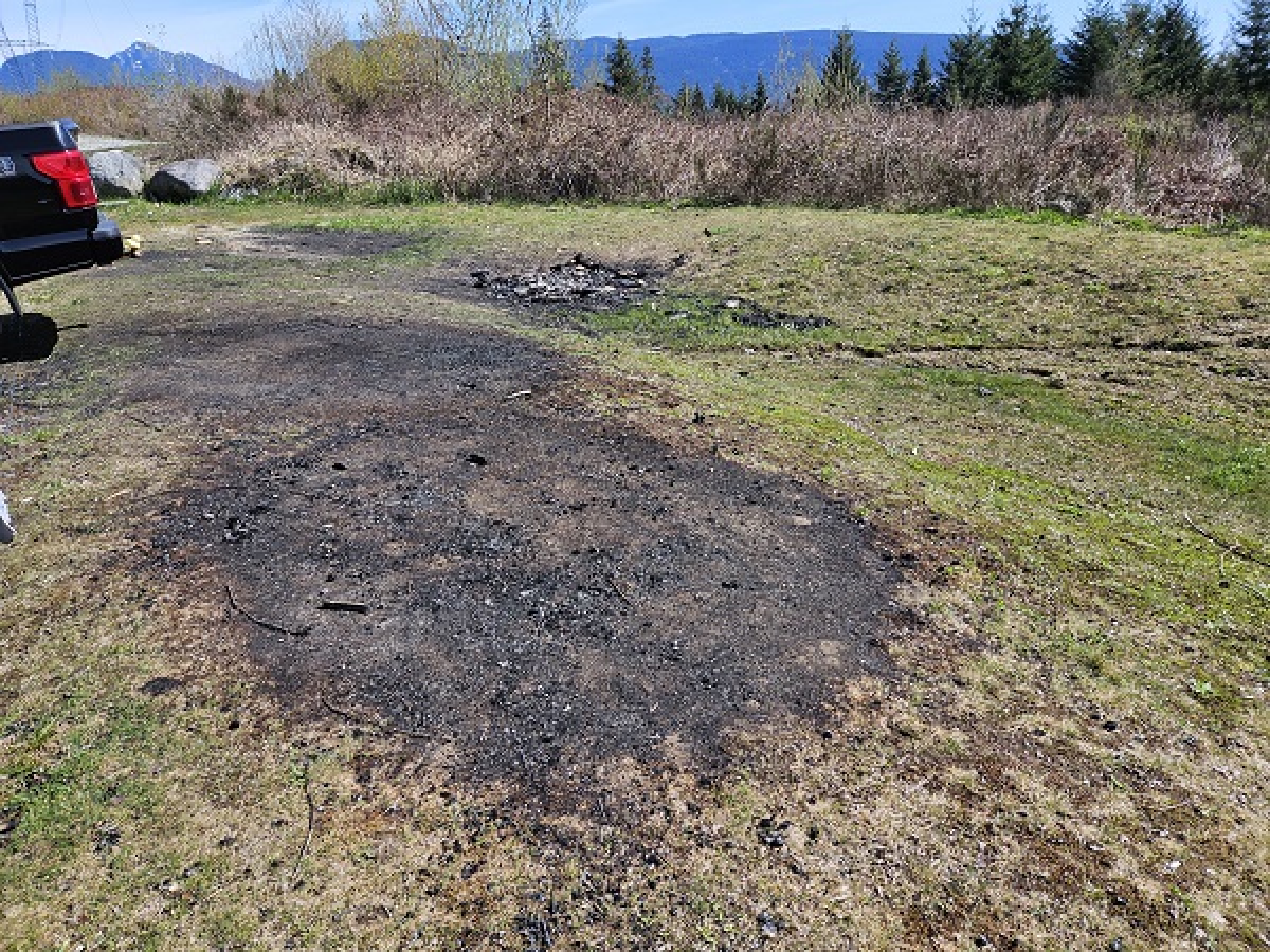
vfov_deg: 58.9
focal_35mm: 23
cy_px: 476
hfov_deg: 73.9
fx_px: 844
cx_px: 635
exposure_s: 1/1027
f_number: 1.8
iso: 25
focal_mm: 5.4
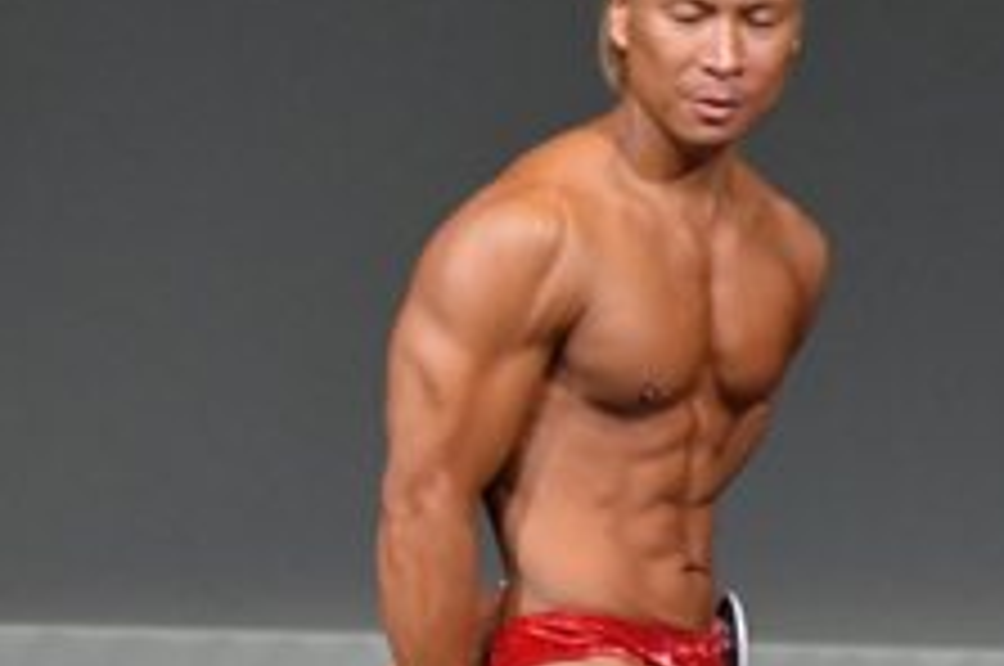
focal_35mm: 1201
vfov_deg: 1.1
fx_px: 33446
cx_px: -425
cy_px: 626
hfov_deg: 1.7
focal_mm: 230
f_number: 5.6
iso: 4000
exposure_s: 1/400
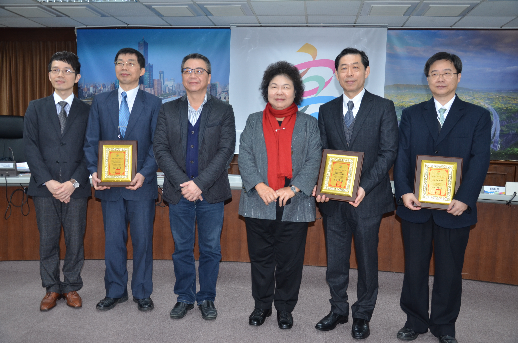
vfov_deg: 41.5
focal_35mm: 32
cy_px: 172
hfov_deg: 59.6
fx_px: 452
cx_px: 259
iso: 400
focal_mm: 21
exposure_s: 1/60
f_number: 4
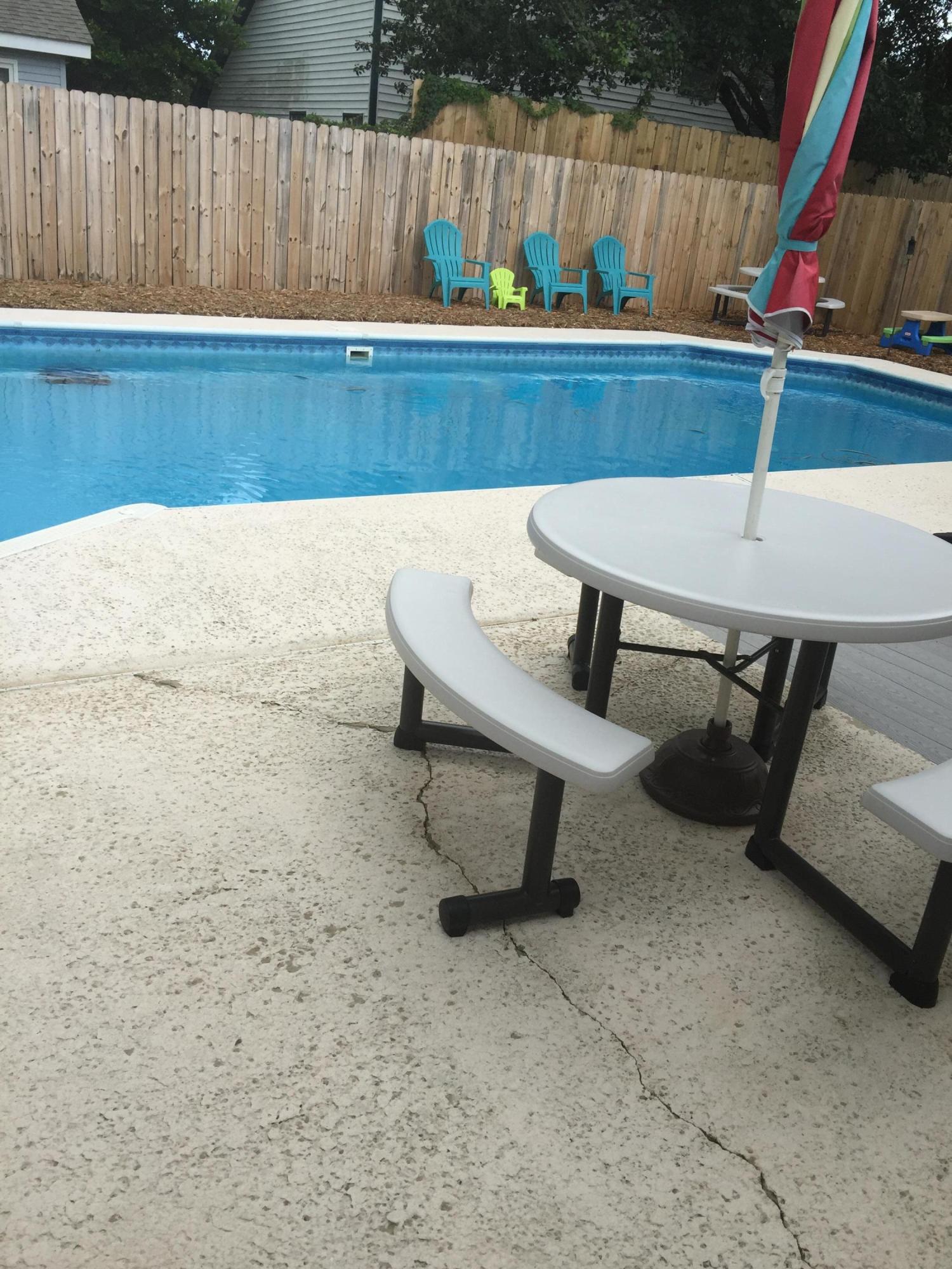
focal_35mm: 29
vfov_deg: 61.7
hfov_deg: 48.2
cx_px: 476
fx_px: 1063
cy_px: 634
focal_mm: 4.15
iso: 32
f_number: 2.2
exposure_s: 1/942
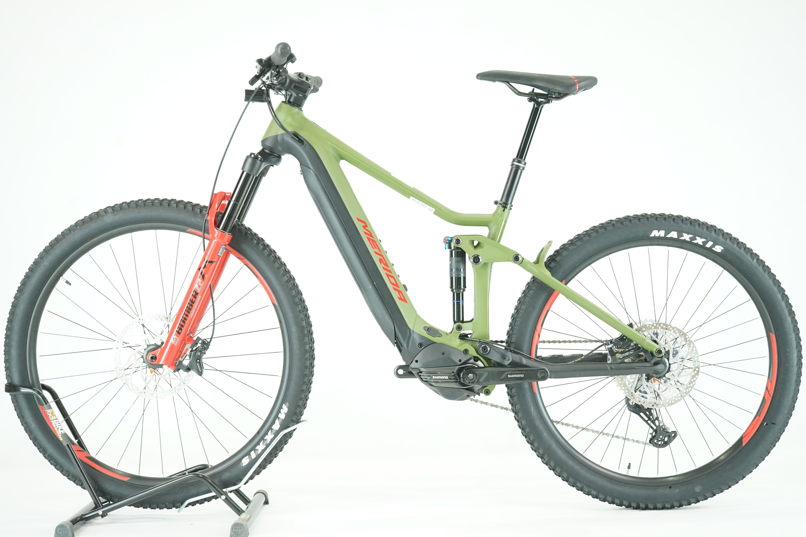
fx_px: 1298
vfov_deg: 23.4
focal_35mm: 58
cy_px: 268
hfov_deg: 34.5
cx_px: 403
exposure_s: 1/200
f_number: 5
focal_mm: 58
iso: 3200
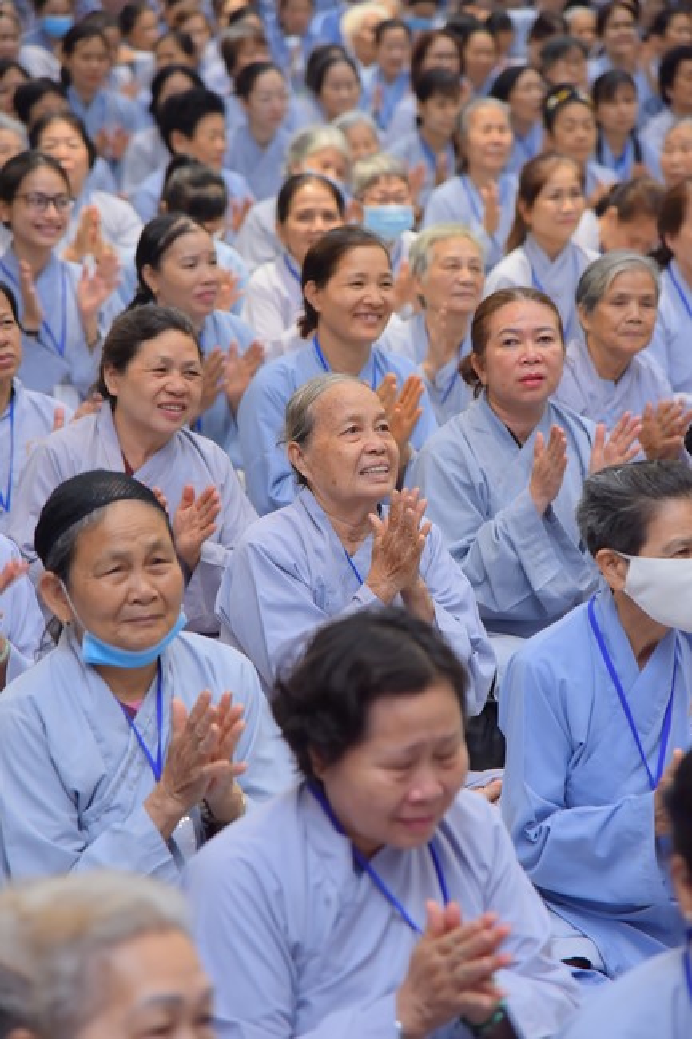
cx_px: 346
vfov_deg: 17.1
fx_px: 3462
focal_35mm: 120
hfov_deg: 11.4
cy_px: 520
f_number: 5
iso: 1250
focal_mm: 120
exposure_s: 1/100
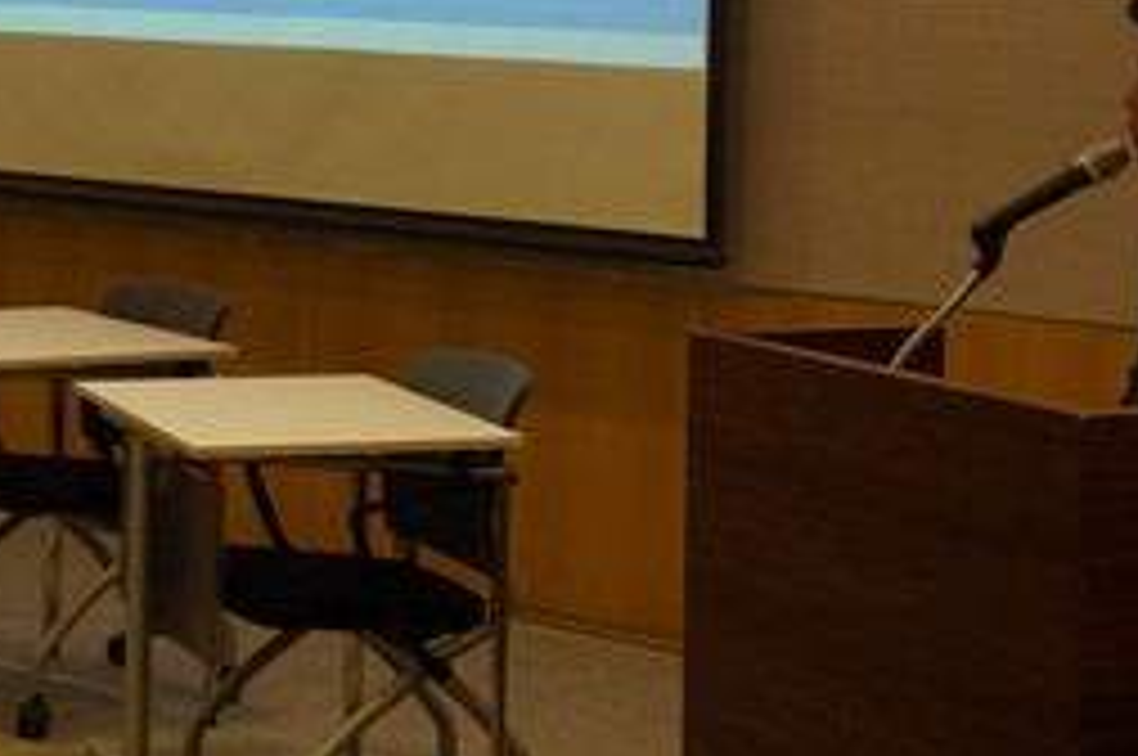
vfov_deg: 13.8
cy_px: -128
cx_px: 270
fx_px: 3037
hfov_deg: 21.0
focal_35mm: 96
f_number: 4.5
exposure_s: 1/60
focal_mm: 27
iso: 400
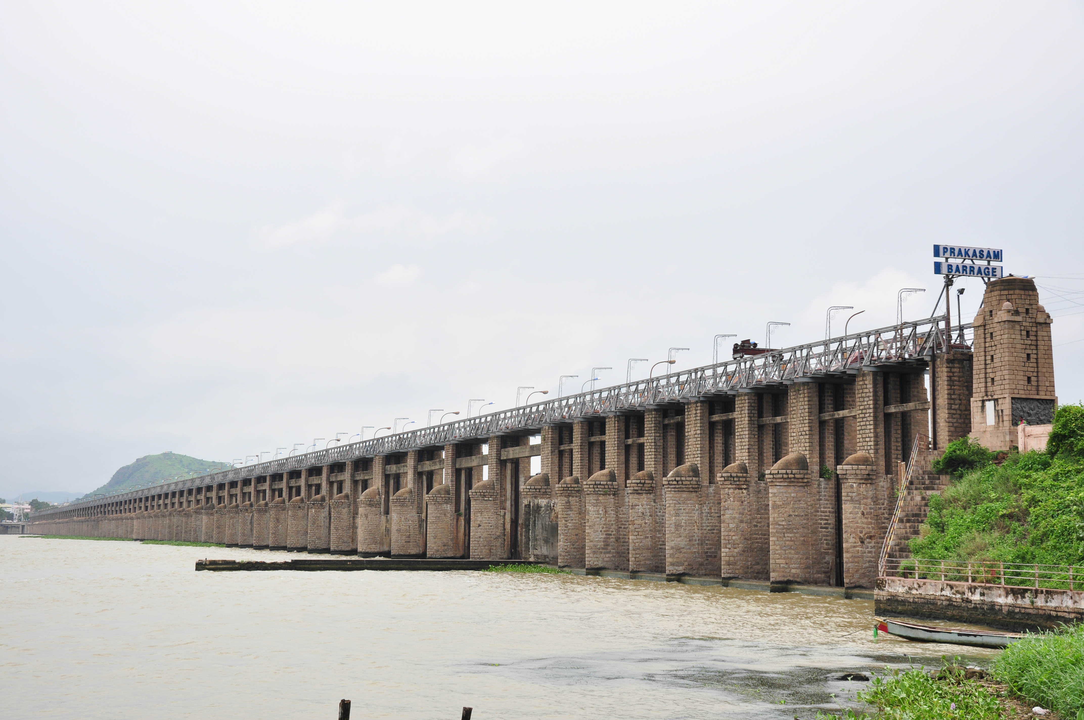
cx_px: 542
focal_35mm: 48
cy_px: 360
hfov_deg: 41.2
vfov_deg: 28.0
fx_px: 1444
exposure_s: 1/125
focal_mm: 32
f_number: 5.6
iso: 200
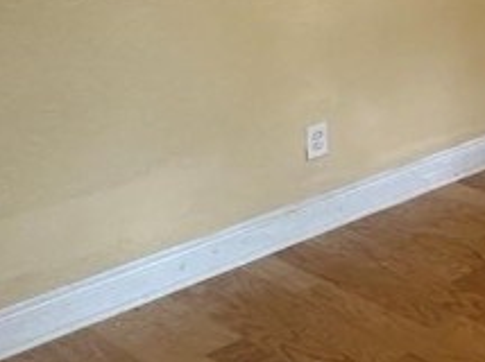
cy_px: -122
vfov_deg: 19.9
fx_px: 938
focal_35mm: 67
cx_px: 832
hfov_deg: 21.3
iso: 250
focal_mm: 2.22
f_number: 2.2
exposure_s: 1/60
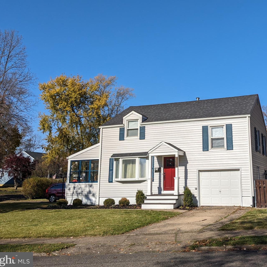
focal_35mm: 38
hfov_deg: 42.8
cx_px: 194
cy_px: 110
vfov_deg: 43.7
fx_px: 332
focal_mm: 4.38
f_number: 1.73
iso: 58
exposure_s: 1/5848
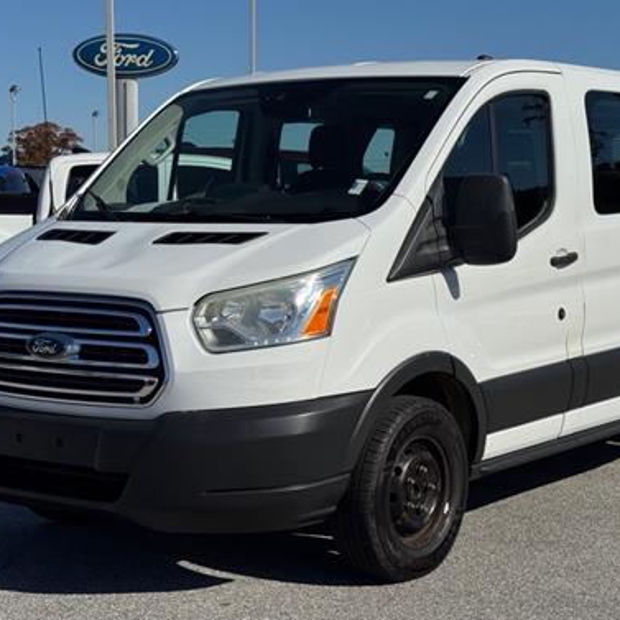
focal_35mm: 72
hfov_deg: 23.9
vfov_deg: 24.0
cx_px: 377
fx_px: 1459
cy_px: 329
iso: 64
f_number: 1.78
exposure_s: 1/12500
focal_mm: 6.76
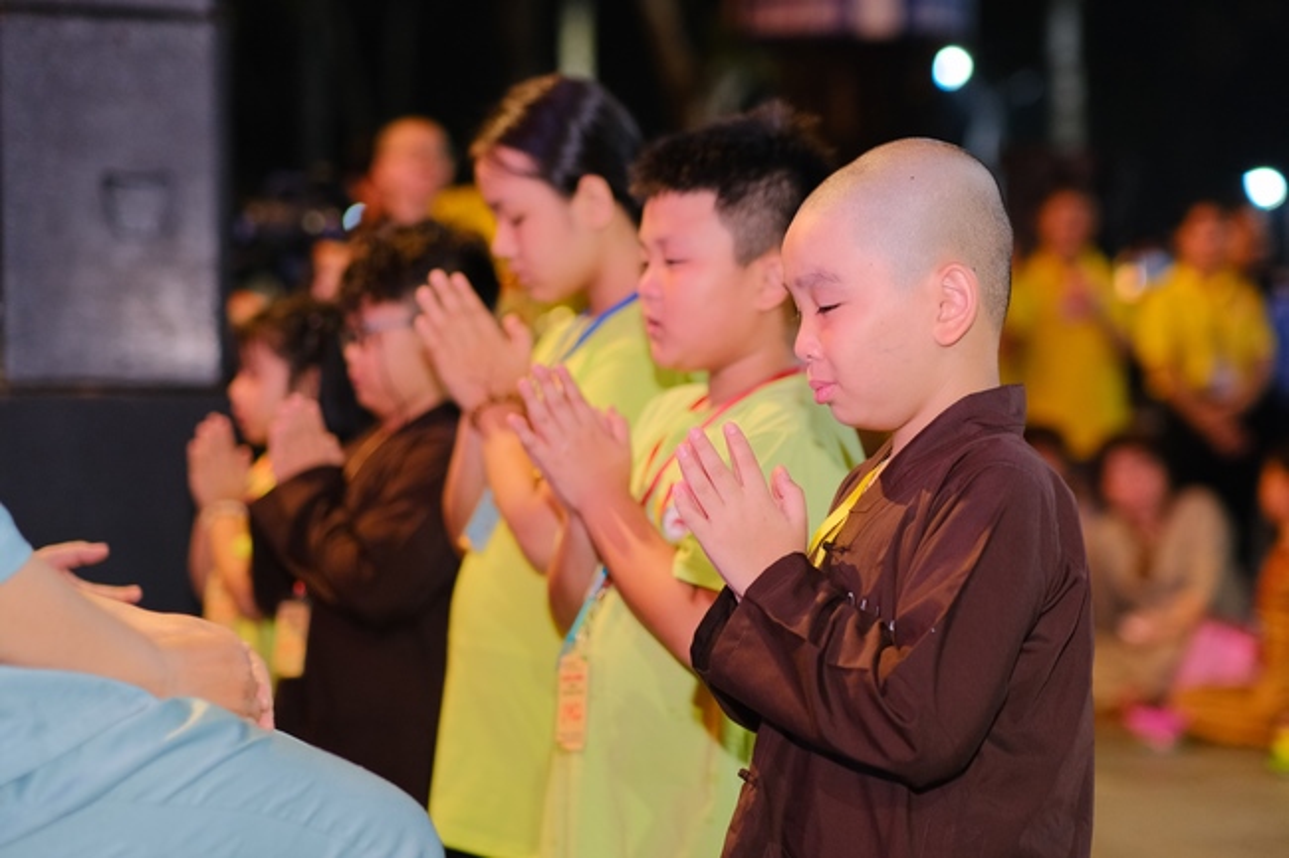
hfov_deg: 24.2
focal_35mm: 84
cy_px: 429
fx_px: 3007
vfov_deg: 16.3
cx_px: 644
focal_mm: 56
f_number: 1.6
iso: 1600
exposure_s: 1/100
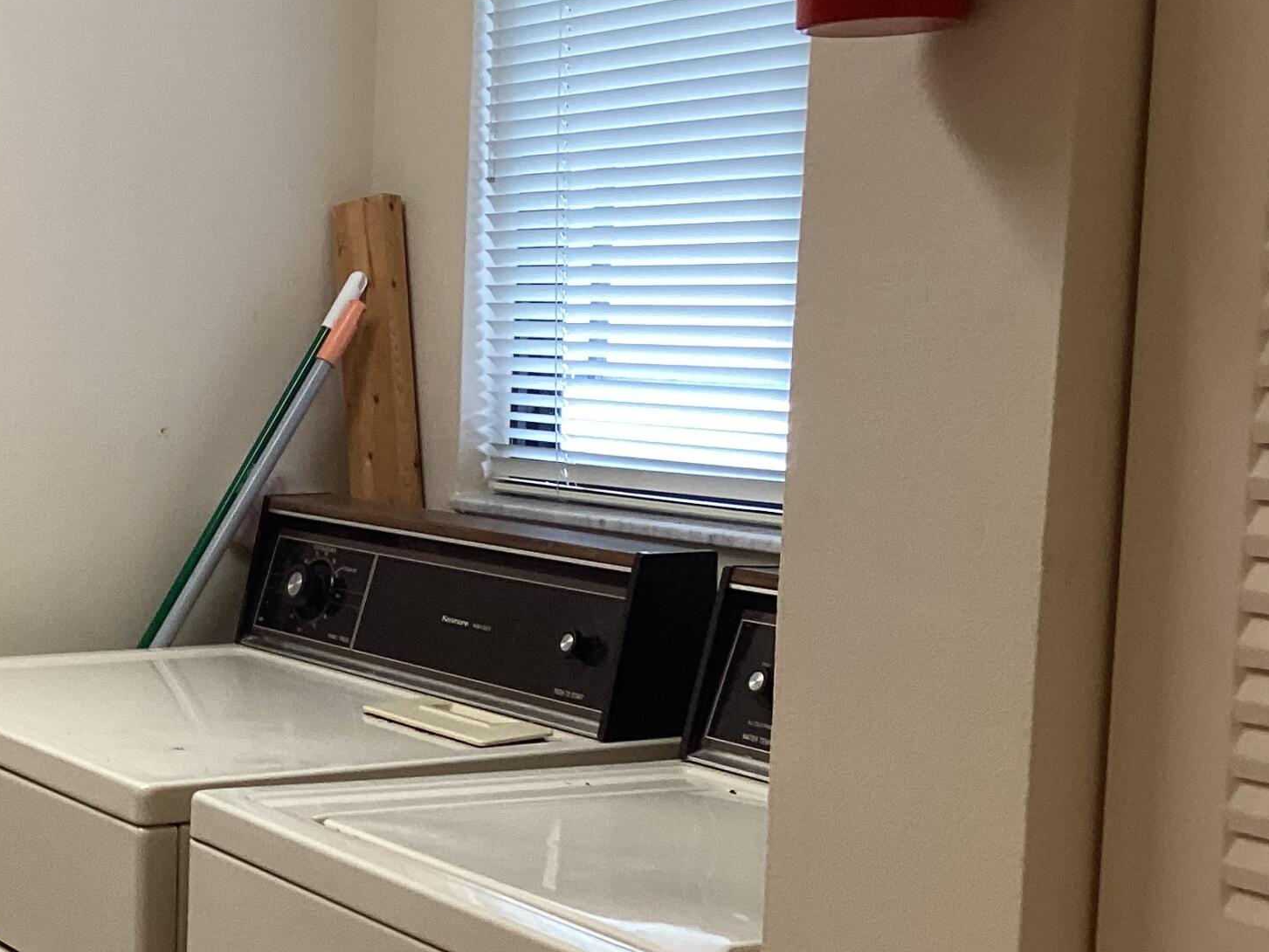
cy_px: 621
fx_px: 2346
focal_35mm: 64
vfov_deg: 22.9
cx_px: 167
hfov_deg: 29.2
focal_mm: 3.3
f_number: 2.4
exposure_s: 1/60
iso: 64
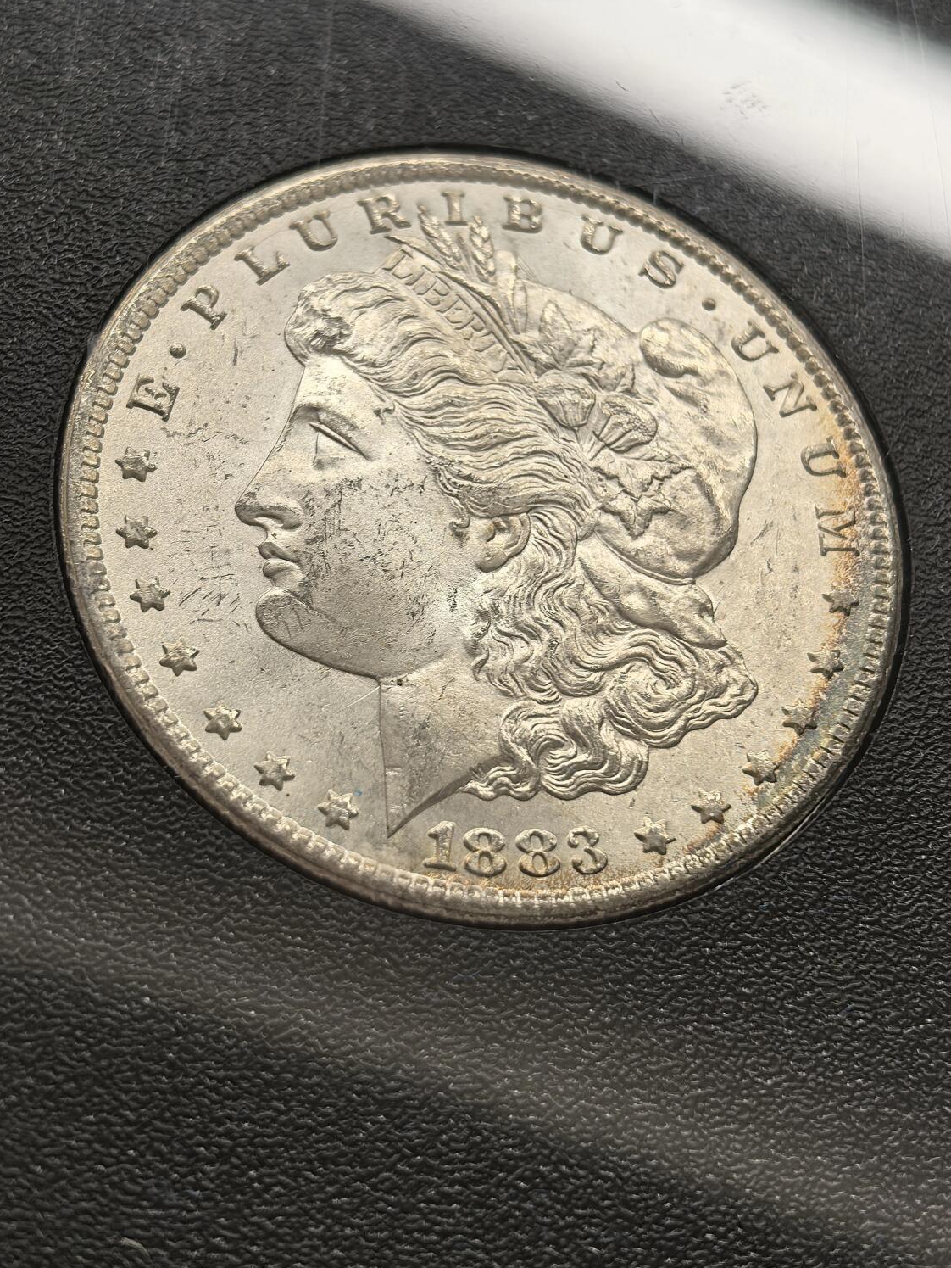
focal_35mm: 65
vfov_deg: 29.8
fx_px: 2380
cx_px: 483
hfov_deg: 22.6
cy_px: 555
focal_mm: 6.98
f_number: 2
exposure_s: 1/100
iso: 50
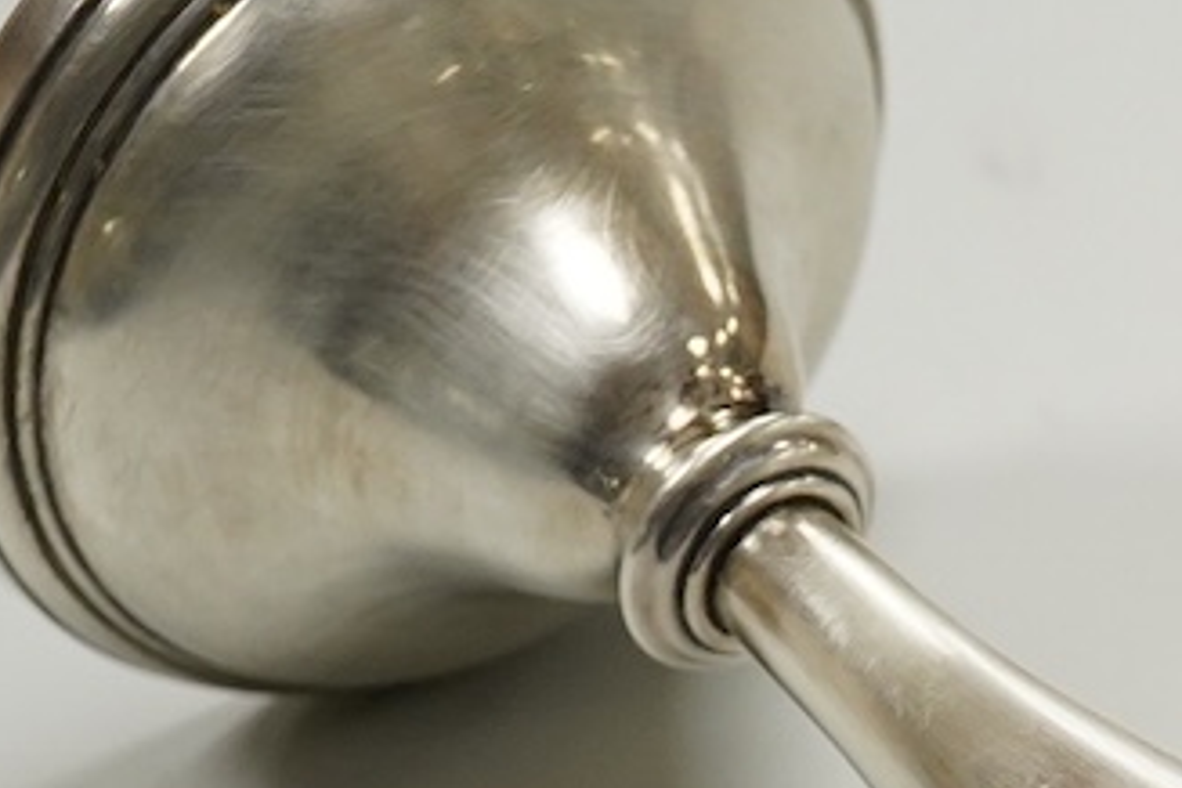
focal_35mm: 155
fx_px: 5089
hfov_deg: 12.9
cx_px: 1480
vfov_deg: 8.7
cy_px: 1027
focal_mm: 30
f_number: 8
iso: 2500
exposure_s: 1/500
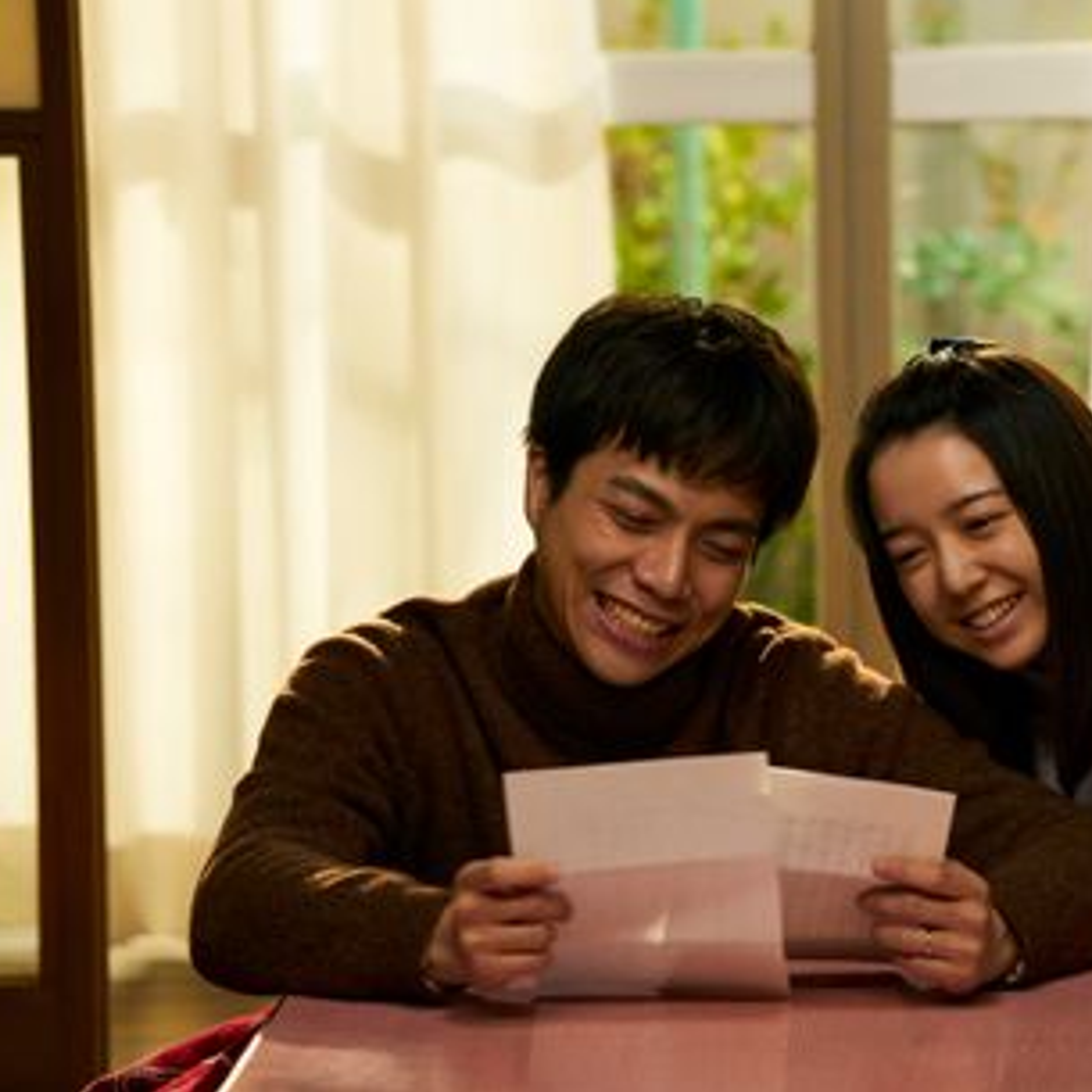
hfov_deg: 8.1
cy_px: 544
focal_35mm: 216
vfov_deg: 8.1
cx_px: 813
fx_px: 7709
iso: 2500
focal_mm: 168
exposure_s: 1/100
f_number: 5
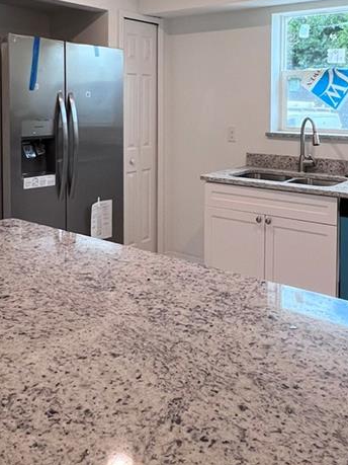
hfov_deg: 41.6
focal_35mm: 34
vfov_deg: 51.9
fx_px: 456
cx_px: 210
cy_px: 122
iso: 160
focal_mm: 1.57
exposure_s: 1/120
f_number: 1.8
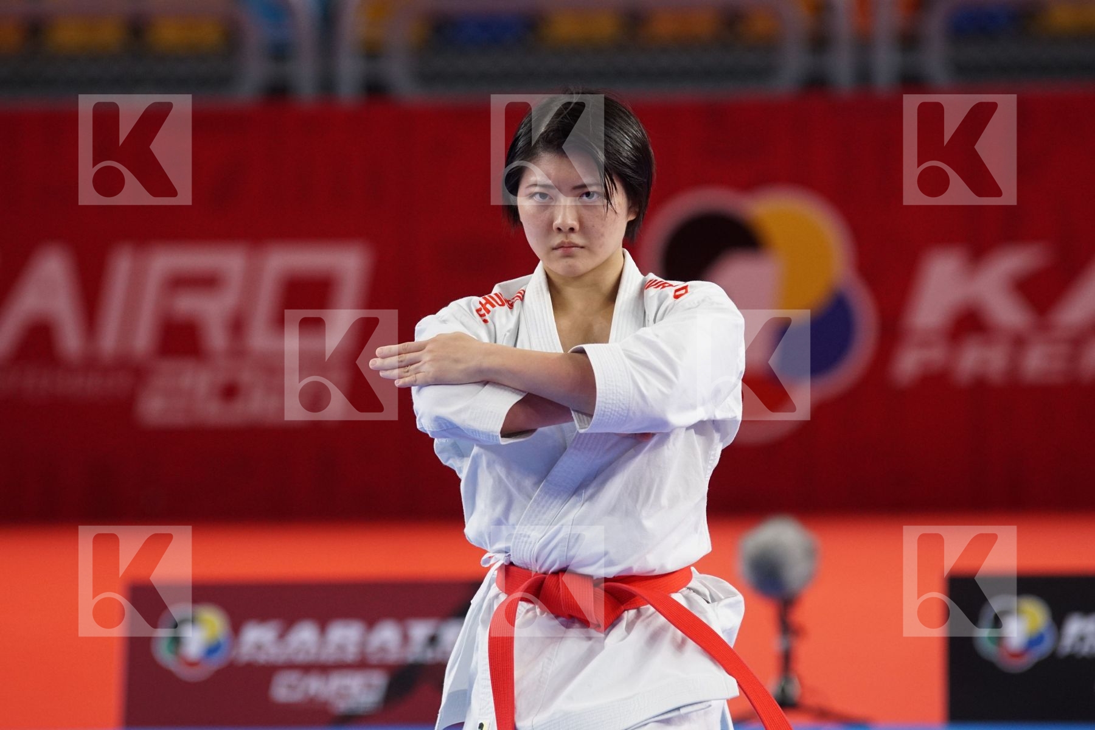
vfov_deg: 4.6
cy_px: 365
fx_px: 9124
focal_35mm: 300
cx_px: 548
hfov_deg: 6.9
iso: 800
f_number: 3.2
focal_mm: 200
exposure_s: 1/400
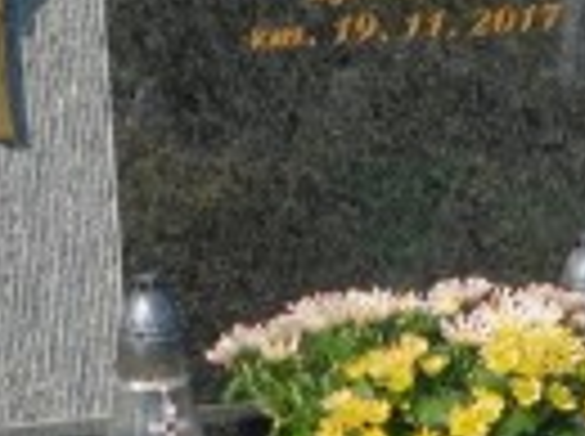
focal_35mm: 148
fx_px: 2497
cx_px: 428
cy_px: 499
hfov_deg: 13.3
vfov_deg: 9.9
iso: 125
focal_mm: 5.3
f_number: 3.2
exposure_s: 1/1000
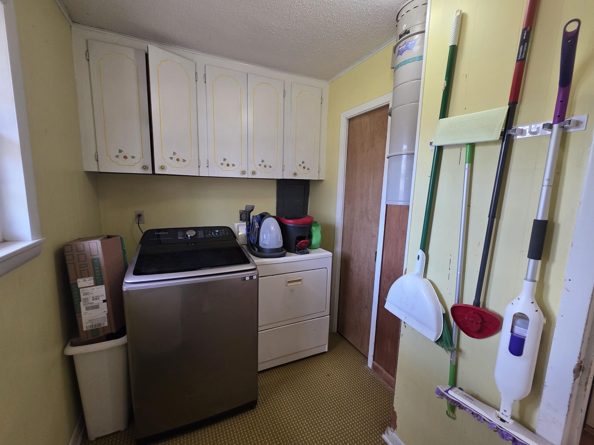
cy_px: 227
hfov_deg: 102.1
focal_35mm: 14
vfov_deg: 85.7
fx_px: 240
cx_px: 293
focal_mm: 2.2
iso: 320
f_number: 1.9
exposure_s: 1/60
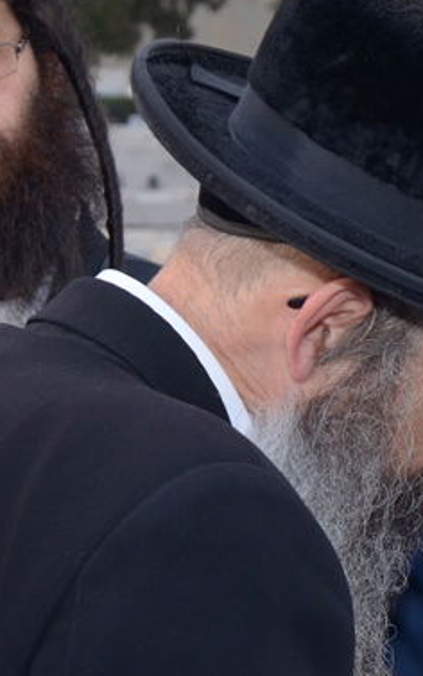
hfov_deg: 7.5
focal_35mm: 174
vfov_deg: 12.0
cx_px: 419
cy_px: 411
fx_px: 3206
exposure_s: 1/125
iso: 640
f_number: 7.1
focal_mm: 42
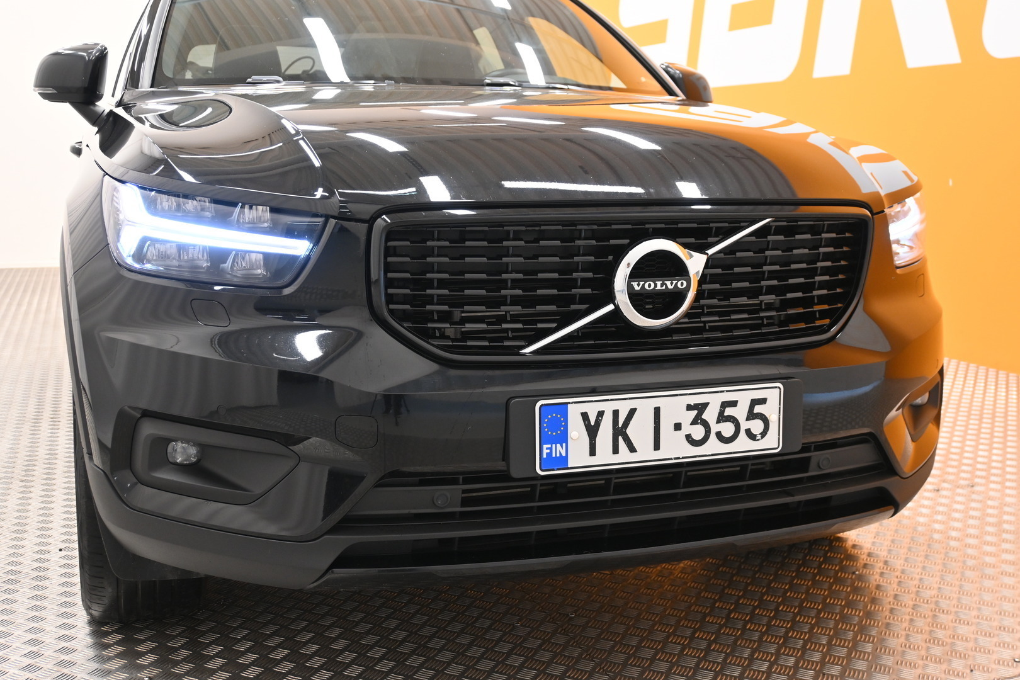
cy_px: 340
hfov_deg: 49.6
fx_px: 1105
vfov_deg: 34.2
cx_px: 510
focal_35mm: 39
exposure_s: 1/40
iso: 640
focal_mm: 26
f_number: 4.5
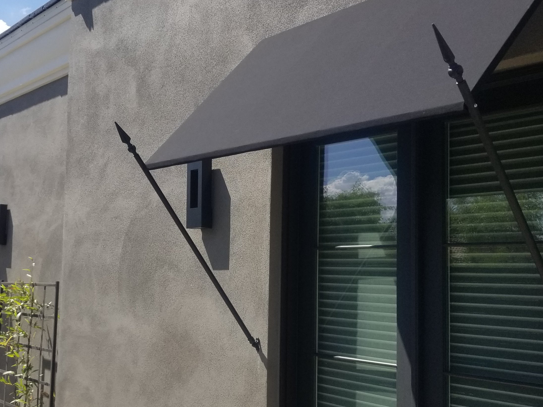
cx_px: 166
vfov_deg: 30.3
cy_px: 221
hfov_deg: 39.0
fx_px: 753
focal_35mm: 48
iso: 50
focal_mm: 4.25
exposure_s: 1/2400
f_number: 1.7
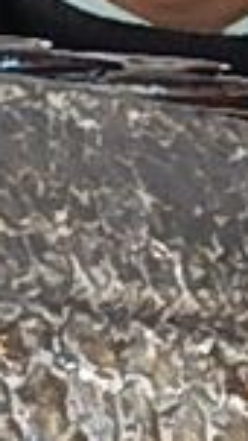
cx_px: 195
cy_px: 166
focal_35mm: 369
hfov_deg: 3.3
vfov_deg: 5.8
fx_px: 4311
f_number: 4.2
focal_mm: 7.2
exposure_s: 1/160
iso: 125
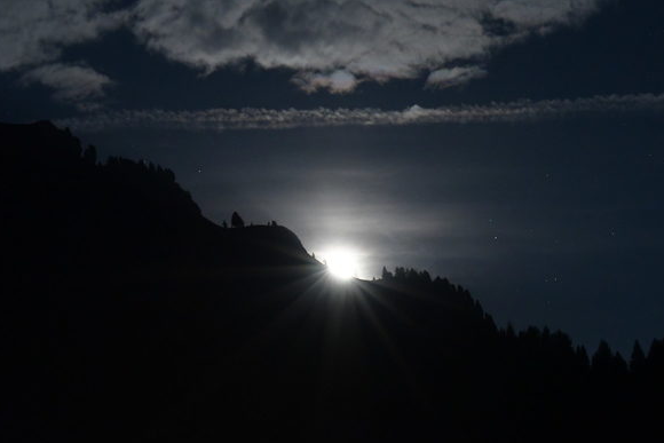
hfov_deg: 16.9
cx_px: 338
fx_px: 2232
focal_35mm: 121
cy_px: 228
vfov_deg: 11.3
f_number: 8
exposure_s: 1
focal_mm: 78
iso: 5000
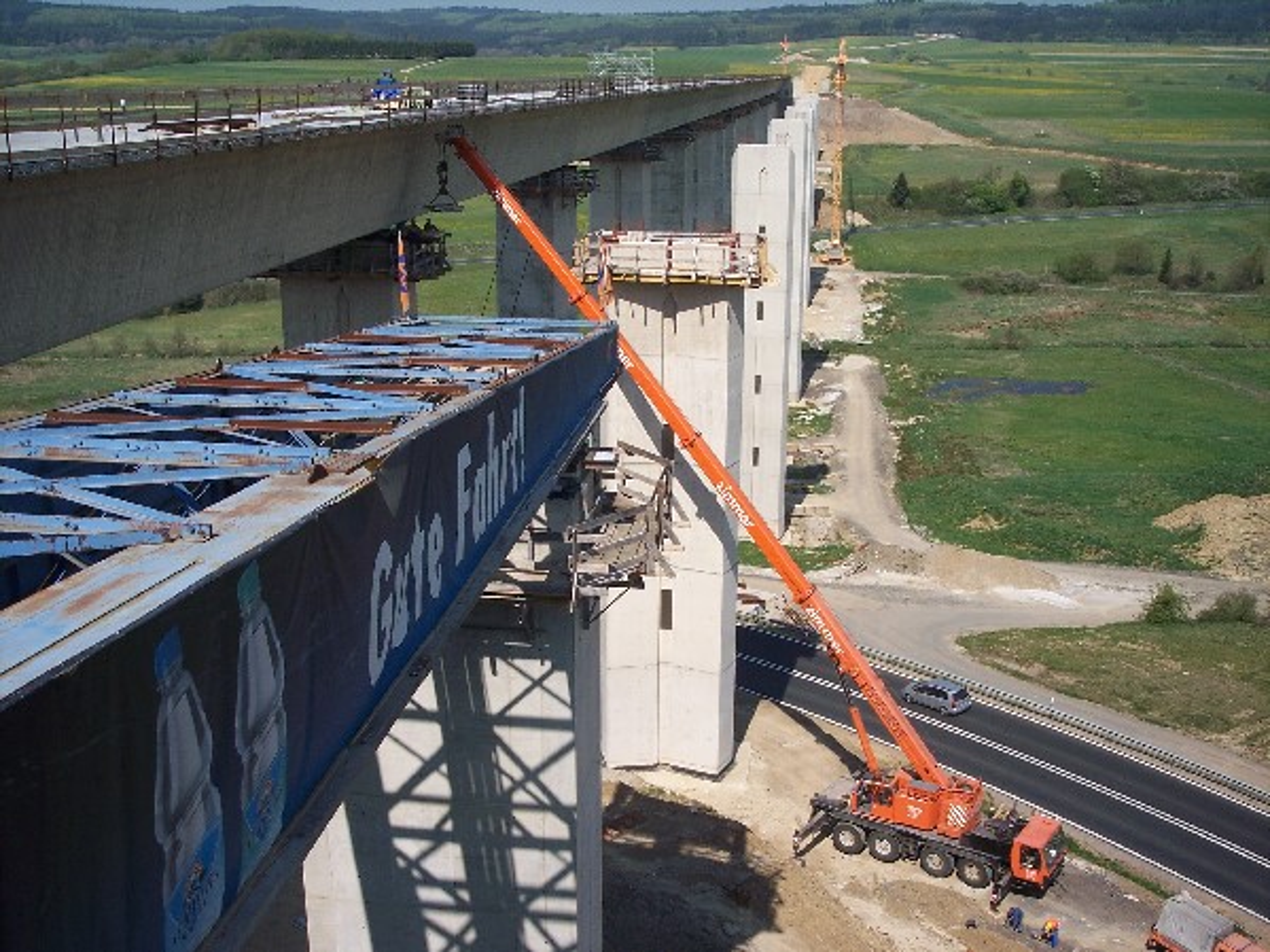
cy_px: 476
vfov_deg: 36.8
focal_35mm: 39
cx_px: 635
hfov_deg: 47.9
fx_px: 1431
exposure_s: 1/500
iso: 100
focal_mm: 8
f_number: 5.6
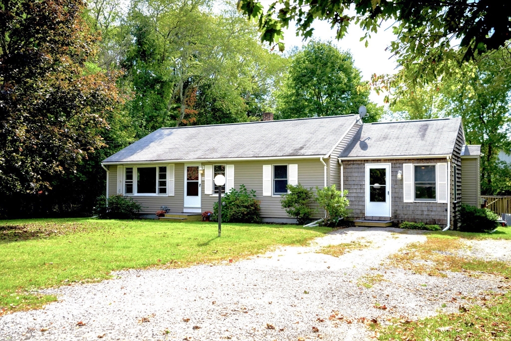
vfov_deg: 37.9
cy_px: 170
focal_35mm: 35
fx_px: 497
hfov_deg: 54.4
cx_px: 256
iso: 500
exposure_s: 1/5000
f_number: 2.8
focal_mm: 35
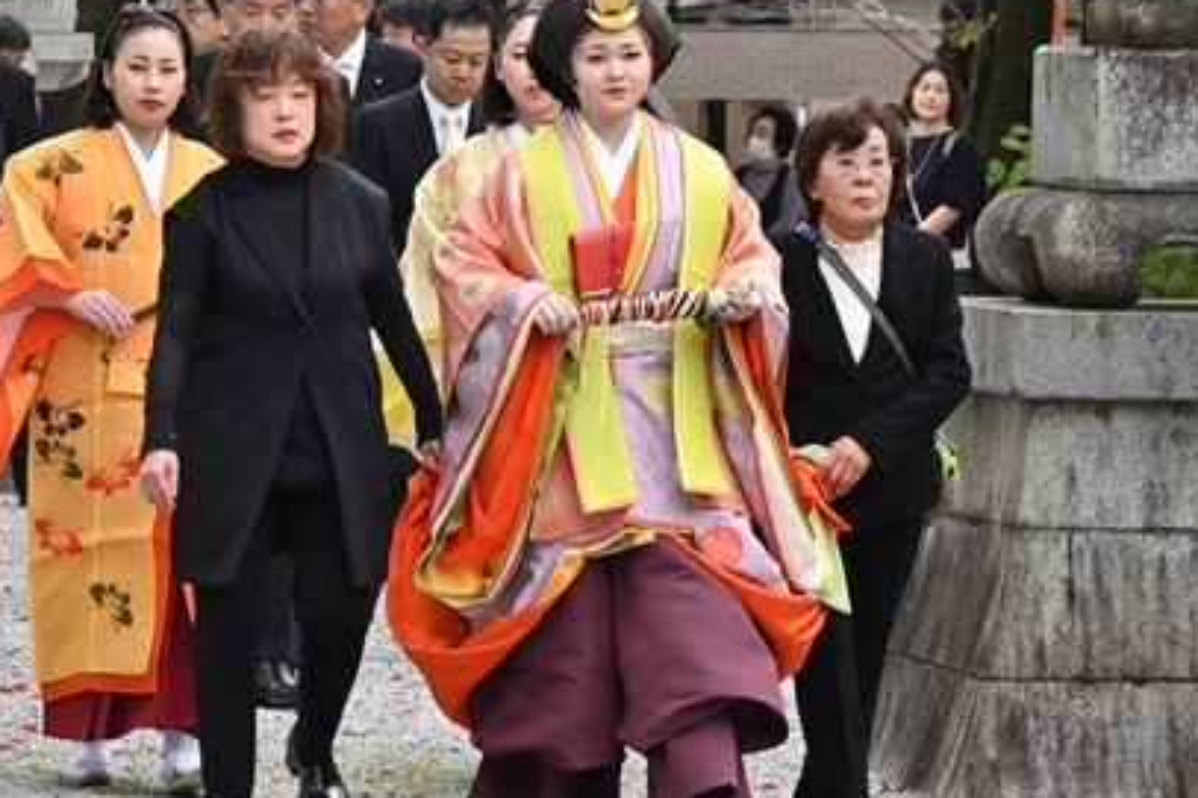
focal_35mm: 261
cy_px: 258
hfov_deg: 7.9
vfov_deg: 5.3
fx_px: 8682
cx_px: 433
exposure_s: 1/400
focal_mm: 120
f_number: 8
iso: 800
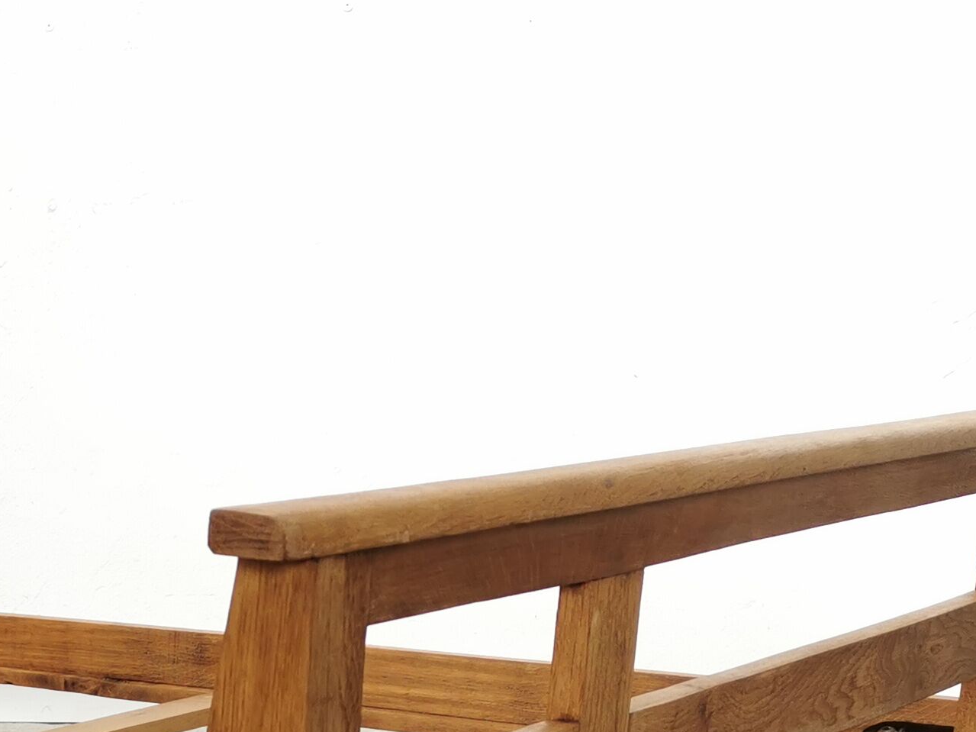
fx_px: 2171
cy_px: 986
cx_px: -118
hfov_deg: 23.6
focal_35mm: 77
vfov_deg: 17.7
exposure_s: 1/100
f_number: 1.8
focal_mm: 5.58
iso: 64
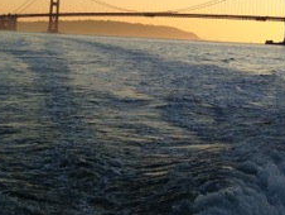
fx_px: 816
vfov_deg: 14.7
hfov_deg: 19.5
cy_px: 4
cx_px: 248
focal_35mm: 99
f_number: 2.4
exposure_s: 1/1534
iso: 64
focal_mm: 4.28
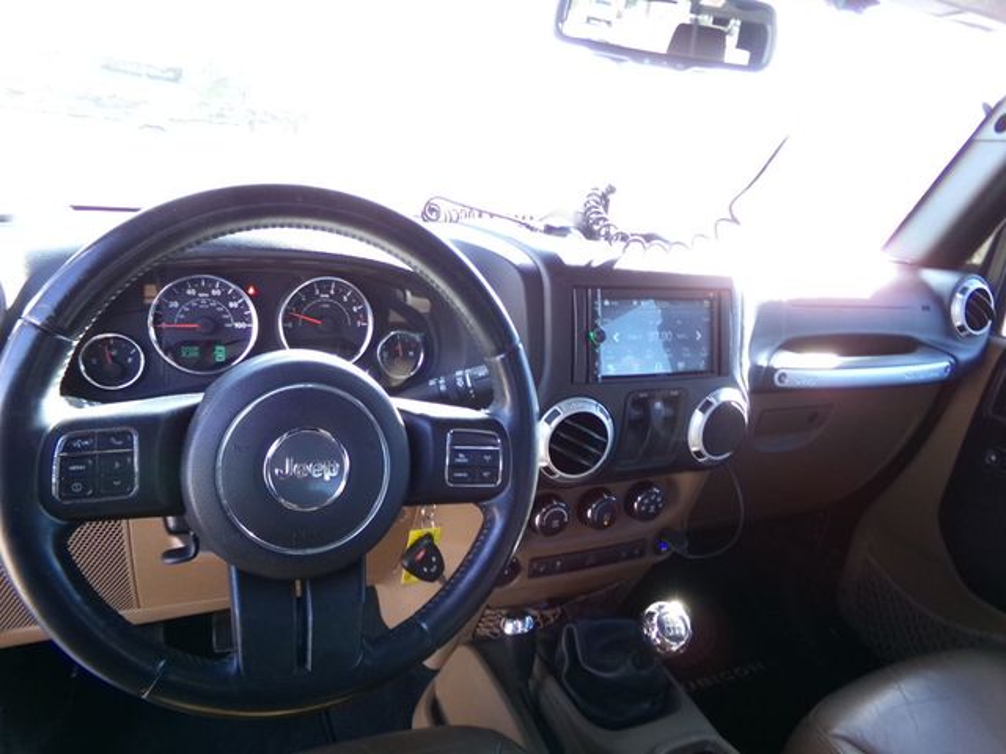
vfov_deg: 56.8
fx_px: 697
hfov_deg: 71.6
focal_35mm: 24
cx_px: 503
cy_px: 377
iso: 200
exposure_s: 1/34
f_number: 3.7
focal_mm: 4.3
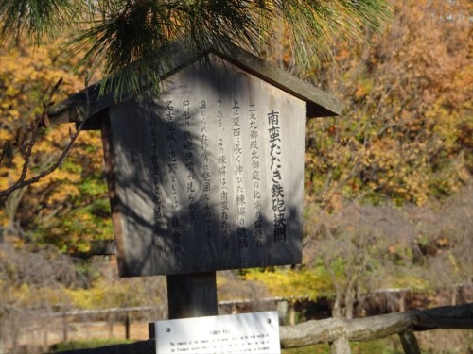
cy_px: 177
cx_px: 236
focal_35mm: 183
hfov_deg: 10.8
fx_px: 2501
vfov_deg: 8.1
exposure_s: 1/200
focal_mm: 31.31
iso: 80
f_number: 5.6
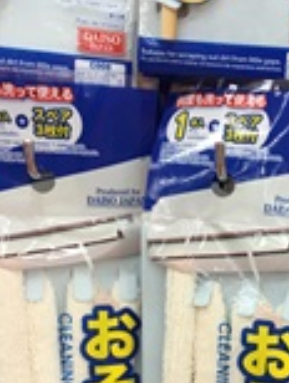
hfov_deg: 21.9
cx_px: 245
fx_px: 733
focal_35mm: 66
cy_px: 418
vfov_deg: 27.0
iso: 25
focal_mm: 4.15
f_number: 2.2
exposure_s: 1/40
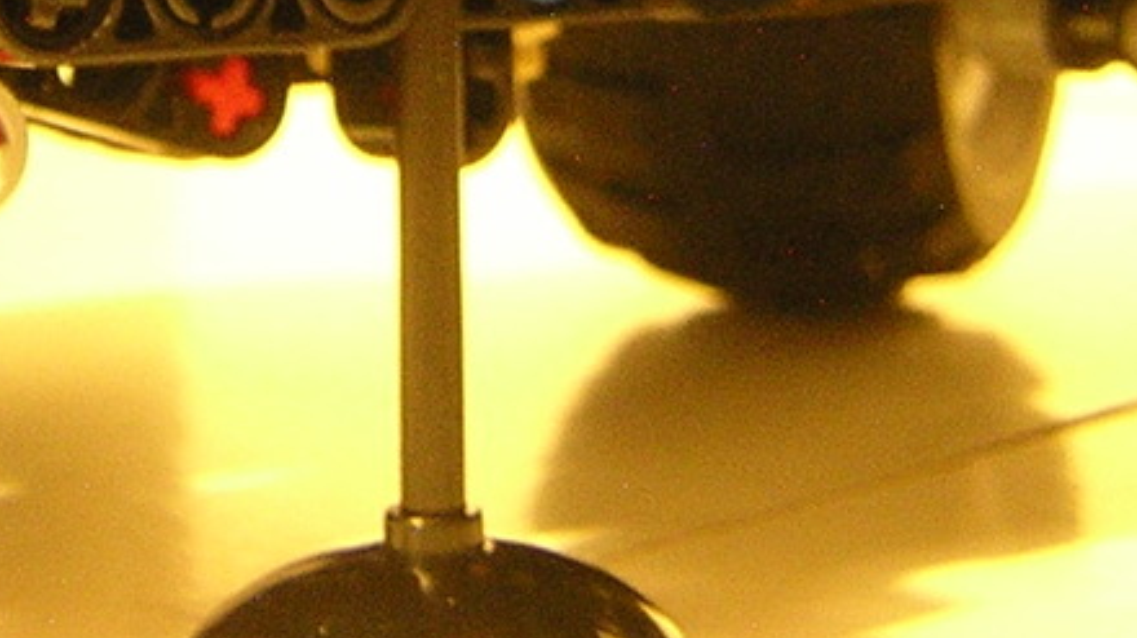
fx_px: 3224
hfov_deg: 20.0
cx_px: 434
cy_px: -499
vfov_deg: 10.6
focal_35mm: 107
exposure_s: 1/1.1
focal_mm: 4.7
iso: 400
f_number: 2.6
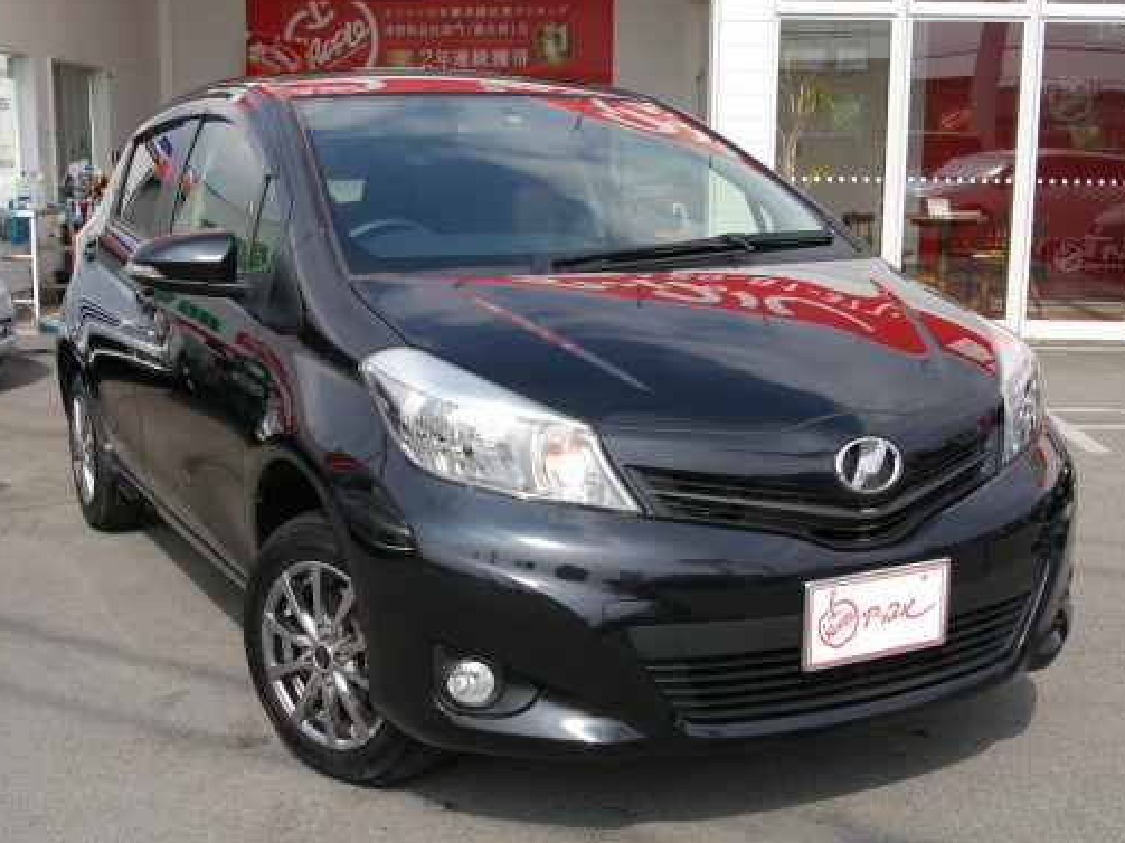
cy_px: 463
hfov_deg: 43.0
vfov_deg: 32.8
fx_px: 1430
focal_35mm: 44
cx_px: 548
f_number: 8
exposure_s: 1/350
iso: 200
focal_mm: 24
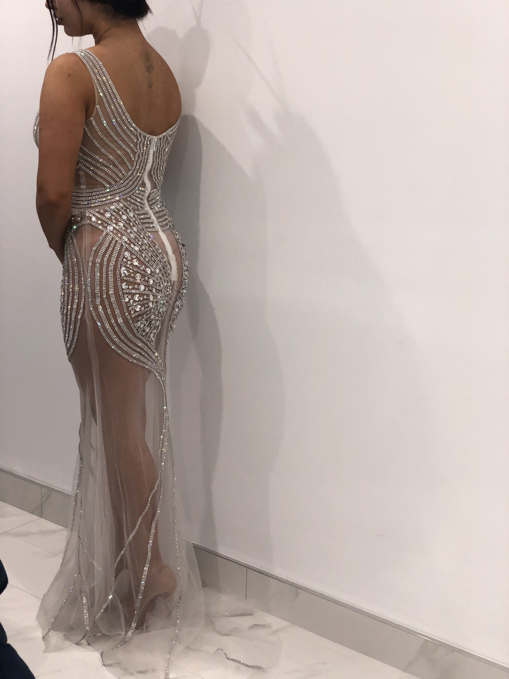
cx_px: 254
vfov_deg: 36.8
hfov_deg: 28.0
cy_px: 340
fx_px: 1019
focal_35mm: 52
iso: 100
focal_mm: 6
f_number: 2.4
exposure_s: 1/60
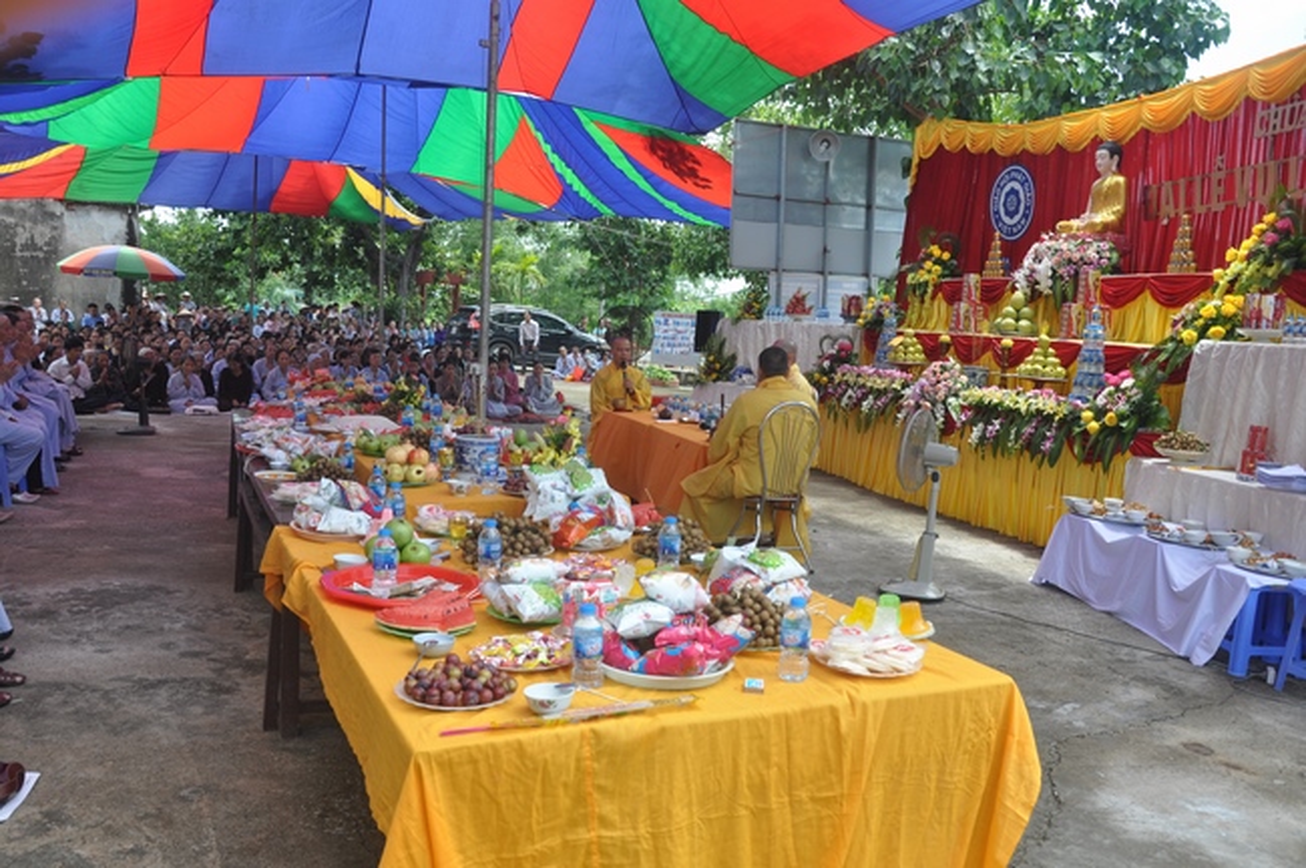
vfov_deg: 41.6
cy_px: 434
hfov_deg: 59.5
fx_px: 1142
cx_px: 653
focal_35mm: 32
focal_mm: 21
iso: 400
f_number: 8
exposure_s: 1/250
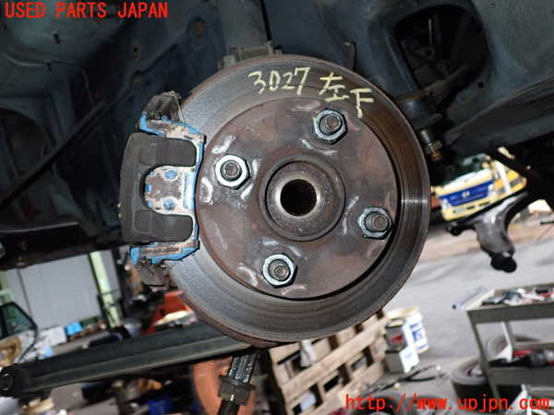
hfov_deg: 60.0
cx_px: 277
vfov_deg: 46.8
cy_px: 208
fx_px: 480
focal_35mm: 30
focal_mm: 5.4
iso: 320
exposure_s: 1/30
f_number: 6.3
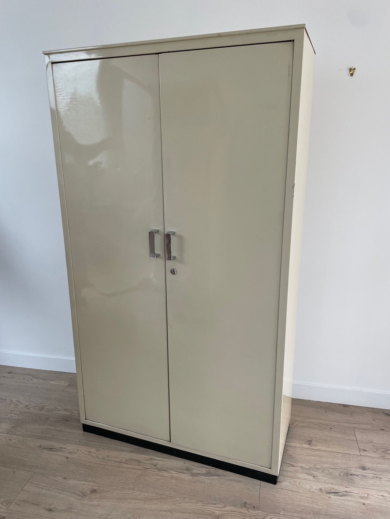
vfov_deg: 67.3
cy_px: 260
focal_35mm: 26
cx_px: 195
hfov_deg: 53.1
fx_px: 391
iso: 80
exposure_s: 1/121
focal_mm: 4.2
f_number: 1.6
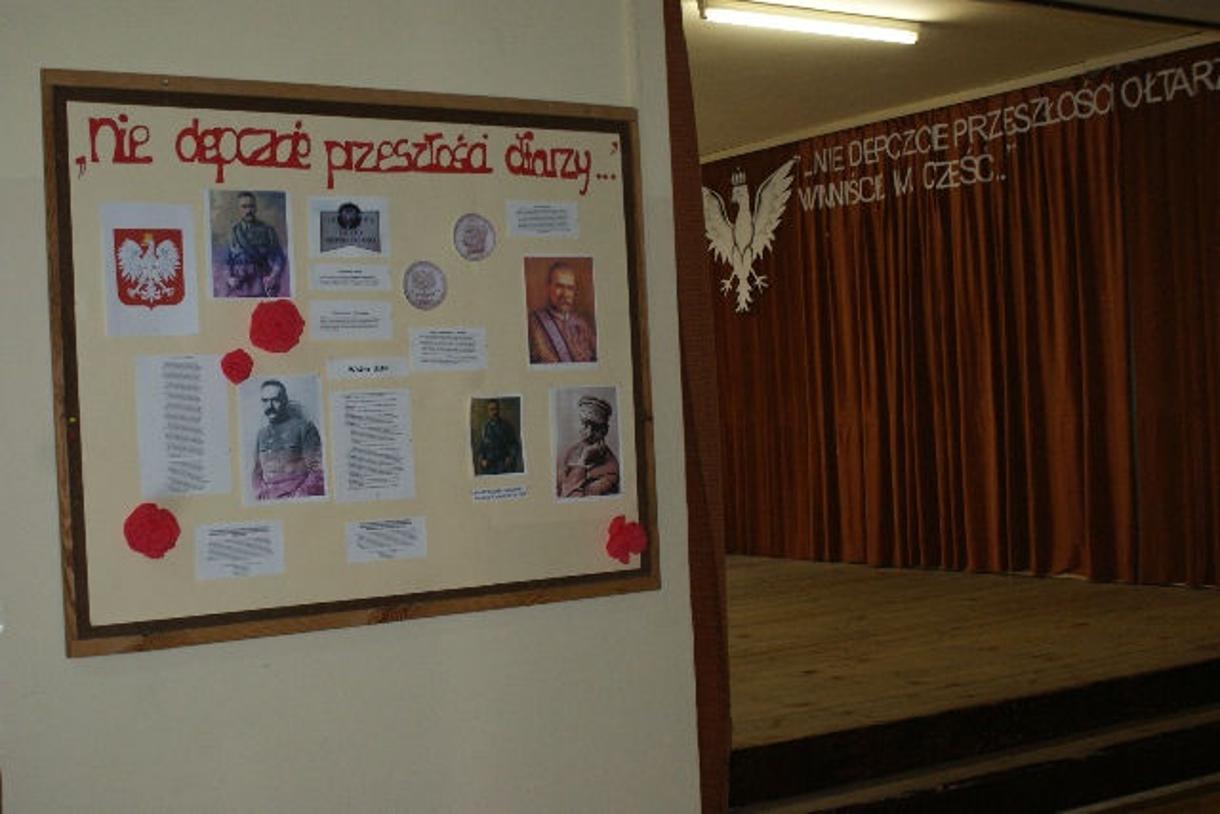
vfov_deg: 29.9
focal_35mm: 45
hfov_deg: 43.6
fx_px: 1525
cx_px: 610
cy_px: 407
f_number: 5
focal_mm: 30
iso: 400
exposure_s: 1/60
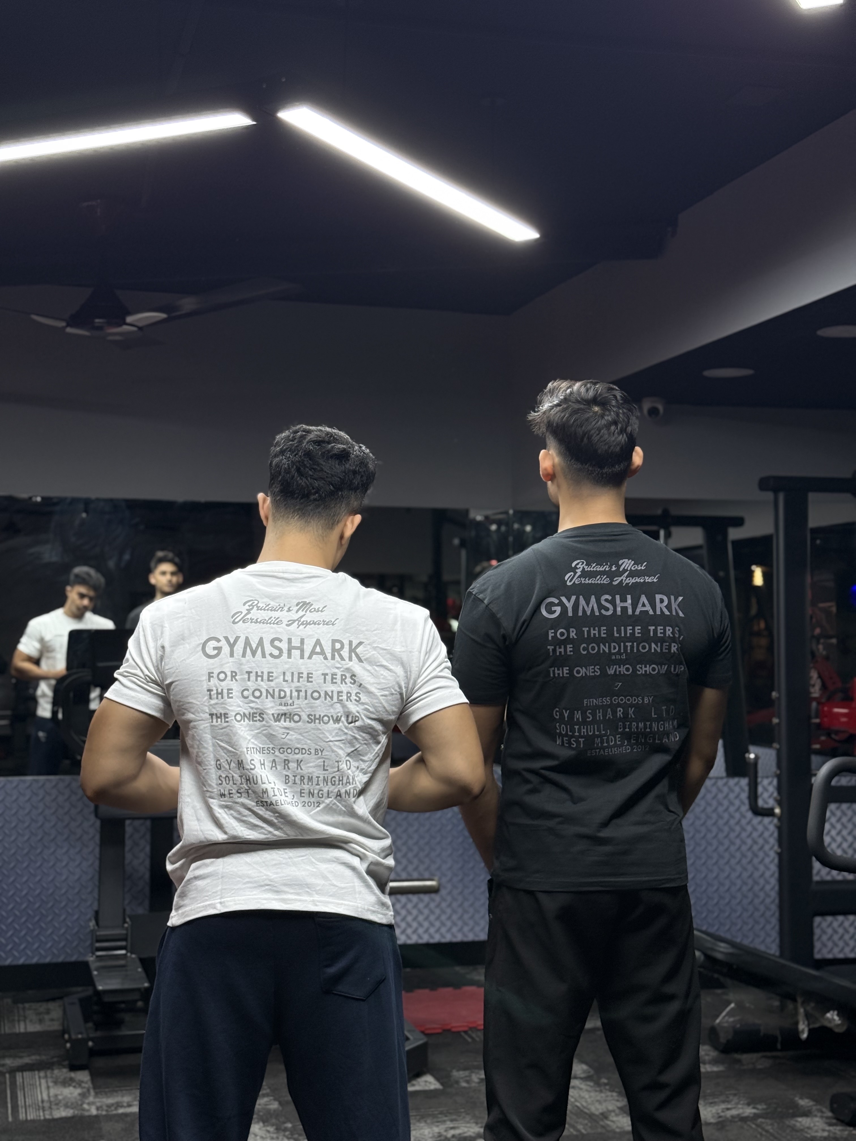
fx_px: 1583
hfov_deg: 30.3
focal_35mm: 48
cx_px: 428
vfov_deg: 39.7
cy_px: 570
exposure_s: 1/80
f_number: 1.78
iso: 200
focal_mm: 6.76
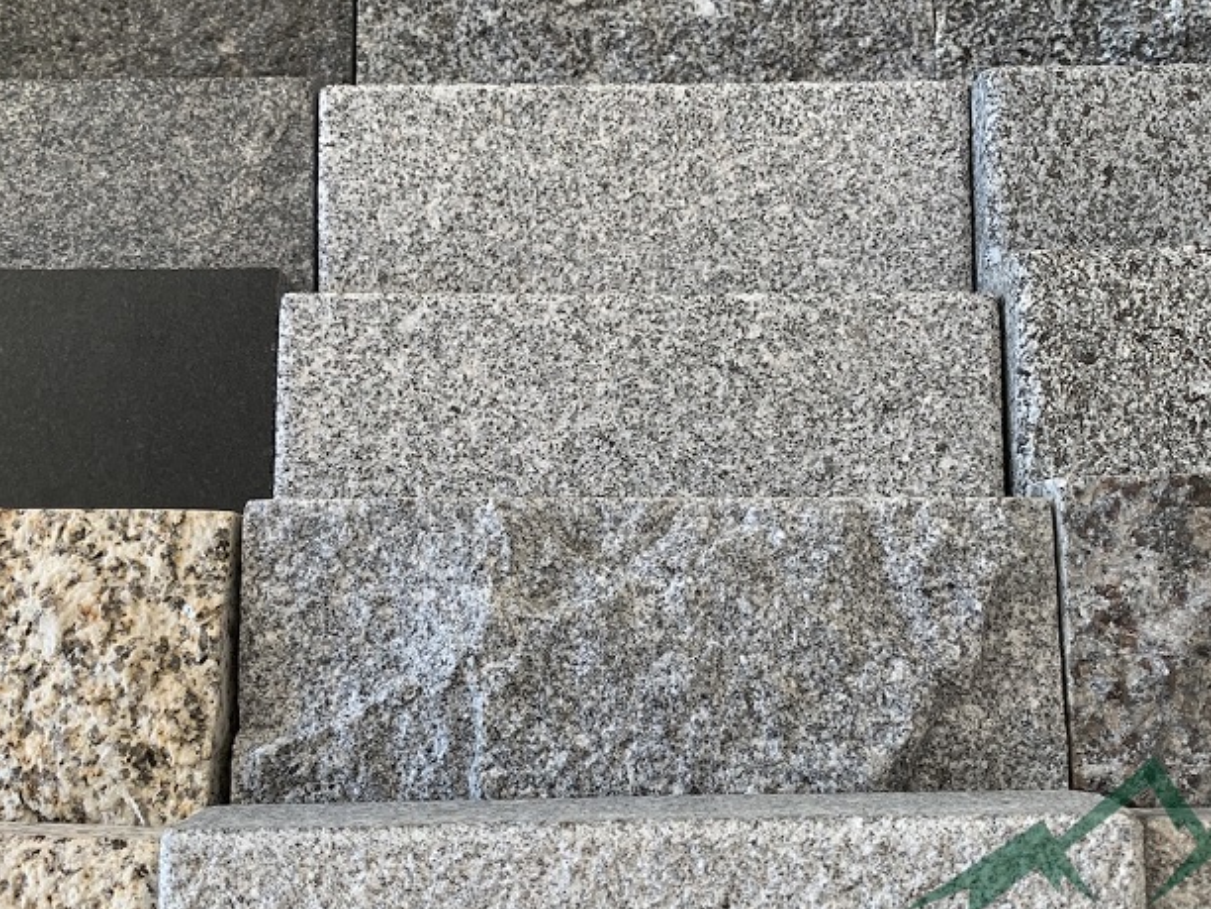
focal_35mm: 34
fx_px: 1189
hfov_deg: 53.9
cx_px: 645
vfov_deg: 41.7
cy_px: 527
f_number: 1.8
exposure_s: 1/119
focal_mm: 4.25
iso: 100
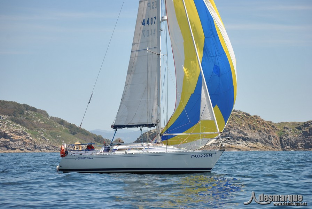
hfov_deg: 15.2
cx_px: 156
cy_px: 104
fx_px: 1172
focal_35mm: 135
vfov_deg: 10.2
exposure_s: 1/500
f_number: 5.6
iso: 100
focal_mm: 90
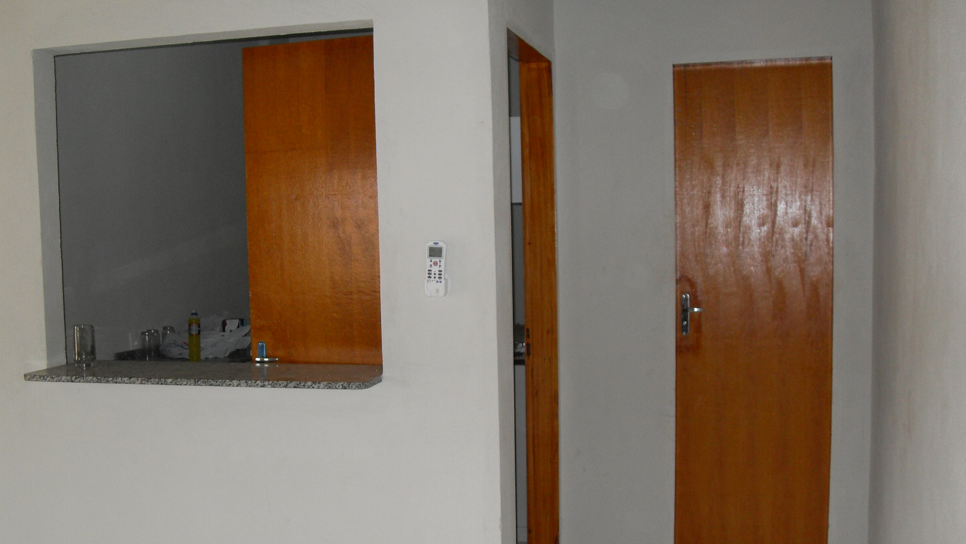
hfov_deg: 49.4
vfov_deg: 28.9
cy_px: 327
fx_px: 1050
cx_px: 480
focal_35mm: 41
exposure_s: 1/45
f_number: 2.8
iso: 100
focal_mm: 6.3
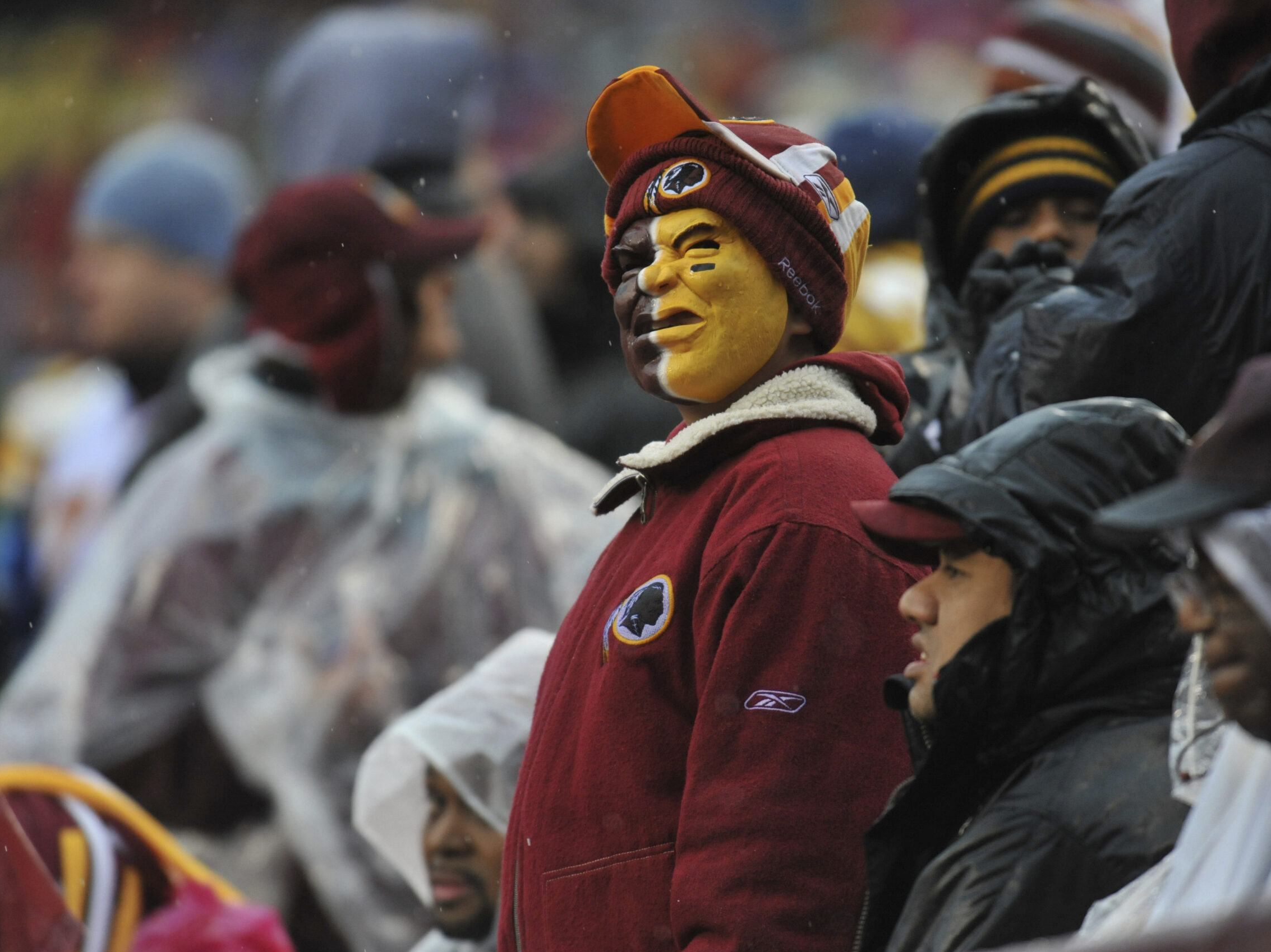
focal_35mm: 456
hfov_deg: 4.3
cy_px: 477
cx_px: 681
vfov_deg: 3.3
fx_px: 16741
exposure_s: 1/1250
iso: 2000
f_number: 4
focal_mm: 420
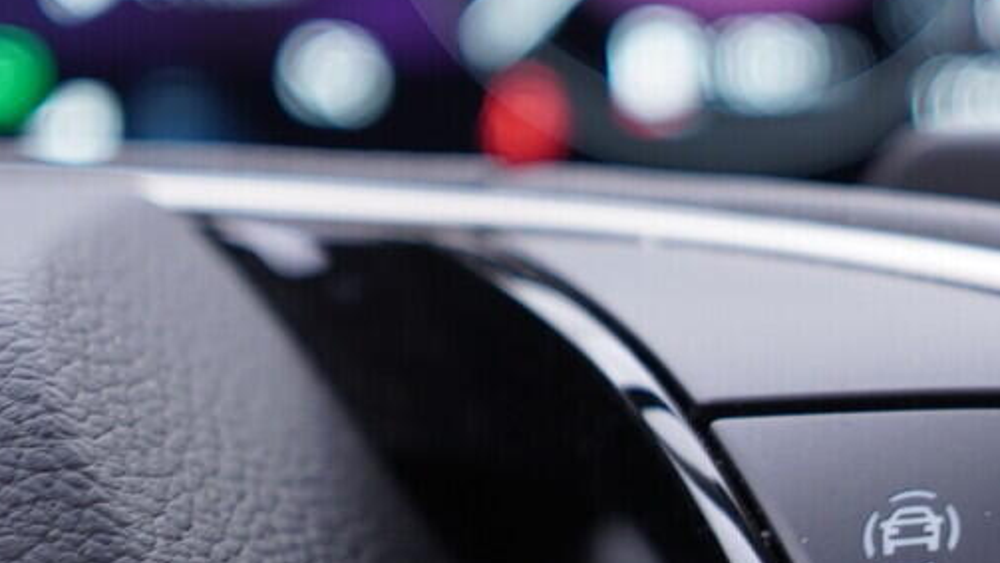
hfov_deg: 18.9
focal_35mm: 108
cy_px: 734
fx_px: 2864
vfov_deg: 11.0
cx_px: 1127
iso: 250
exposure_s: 1/40
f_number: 2.8
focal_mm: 24
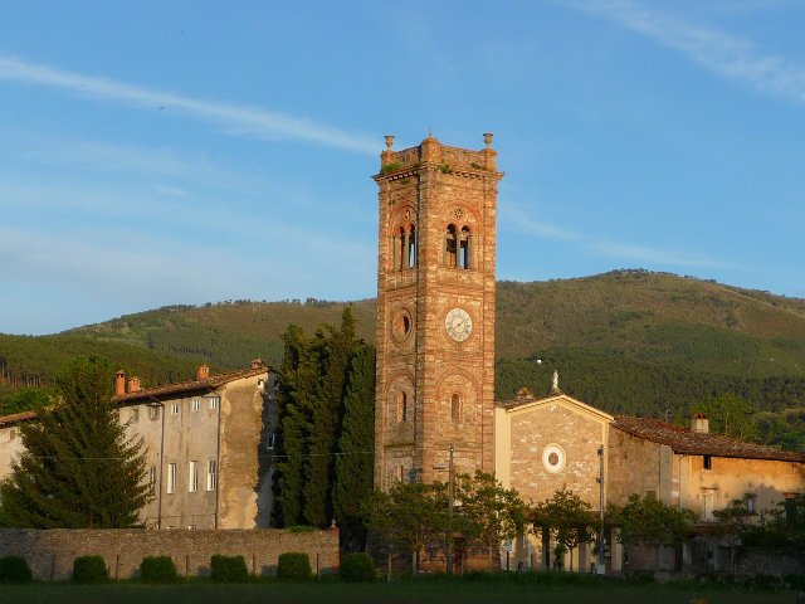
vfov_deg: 17.2
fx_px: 2000
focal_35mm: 86
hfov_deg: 22.8
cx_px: 402
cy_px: 302
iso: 100
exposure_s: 1/320
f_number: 4.5
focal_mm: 11.3
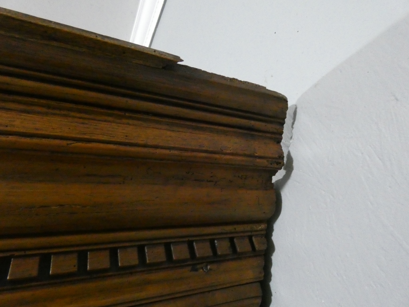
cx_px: 204
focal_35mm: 20
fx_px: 236
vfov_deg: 66.0
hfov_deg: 81.7
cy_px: 154
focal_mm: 3.6
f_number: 2.8
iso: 2500
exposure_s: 1/125
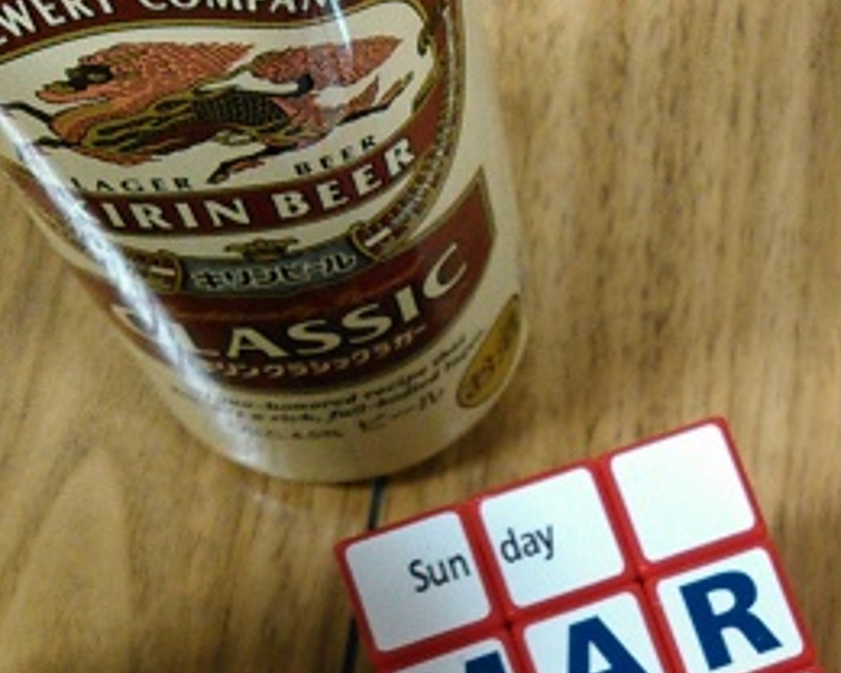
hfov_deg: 25.5
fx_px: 1792
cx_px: 776
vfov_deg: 20.3
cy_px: 731
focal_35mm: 72
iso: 640
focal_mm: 4
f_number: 2.4
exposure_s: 1/15
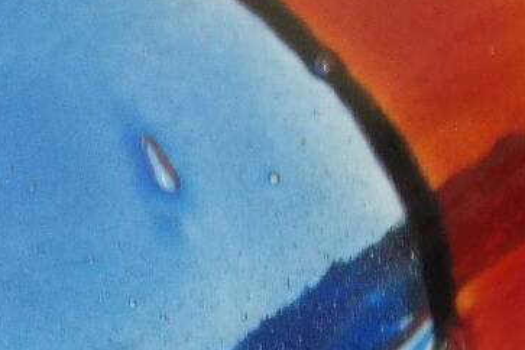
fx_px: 4025
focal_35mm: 276
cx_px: -307
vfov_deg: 4.9
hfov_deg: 7.3
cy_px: 722
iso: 800
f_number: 5.6
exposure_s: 1/30
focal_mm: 38
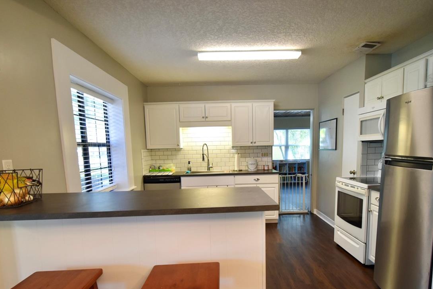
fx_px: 265
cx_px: 232
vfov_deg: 56.6
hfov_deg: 78.5
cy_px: 179
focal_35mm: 22
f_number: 4
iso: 720
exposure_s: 1/60
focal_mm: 10
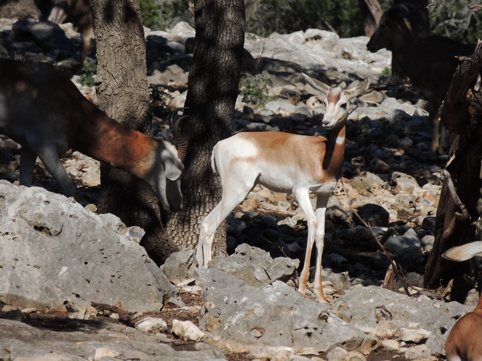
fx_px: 6962
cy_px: 180
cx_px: 241
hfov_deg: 4.0
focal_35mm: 500
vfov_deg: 3.0
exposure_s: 1/1000
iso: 100
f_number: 4.9
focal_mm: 89.1
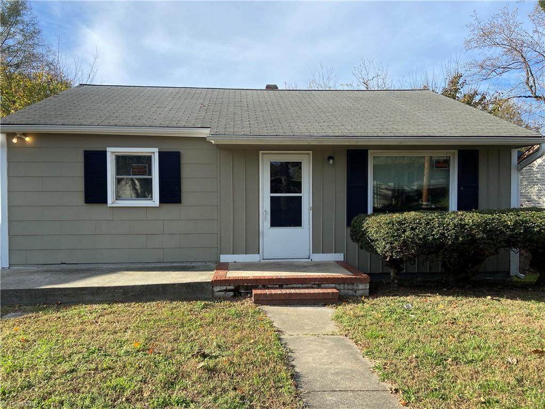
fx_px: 409
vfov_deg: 53.1
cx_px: 272
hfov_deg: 67.3
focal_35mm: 26
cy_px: 204
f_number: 1.8
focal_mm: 4.25
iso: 32
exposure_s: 1/1522
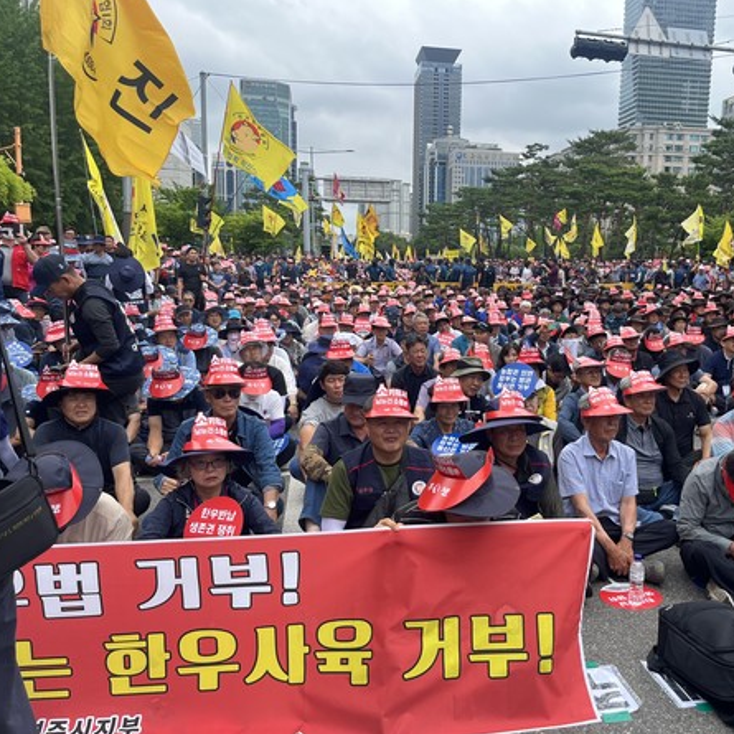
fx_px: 744
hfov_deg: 51.8
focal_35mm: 31
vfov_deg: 52.5
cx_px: 472
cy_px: 366
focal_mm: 5.1
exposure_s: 1/1339
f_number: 1.6
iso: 50
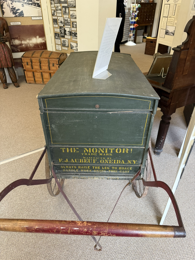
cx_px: 98
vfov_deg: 71.6
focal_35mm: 24
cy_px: 130
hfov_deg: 56.8
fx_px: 180
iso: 160
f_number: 1.78
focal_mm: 6.76
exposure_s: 1/60
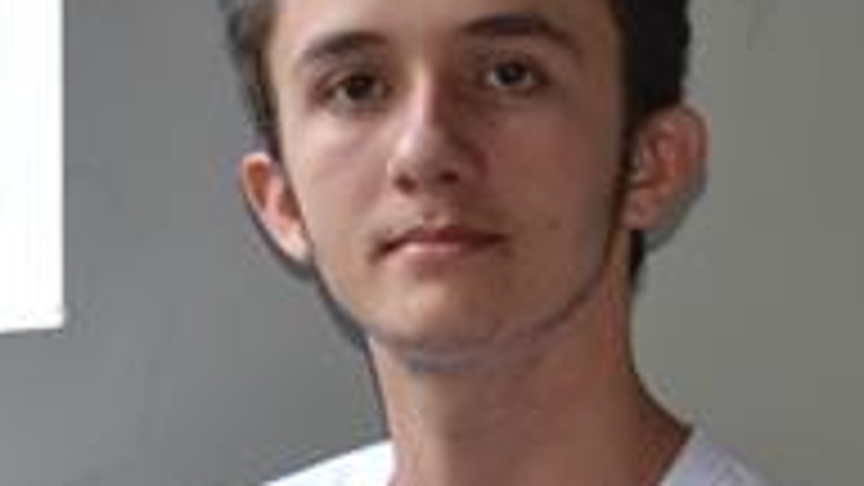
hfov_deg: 9.8
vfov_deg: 5.5
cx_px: 711
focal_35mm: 220
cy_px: 686
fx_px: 5040
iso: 720
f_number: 4.8
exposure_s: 1/60
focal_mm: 42
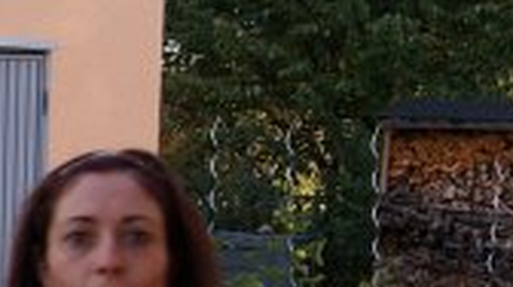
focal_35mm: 144
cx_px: -226
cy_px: 403
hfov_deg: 14.1
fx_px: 1956
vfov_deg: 8.2
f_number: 6.3
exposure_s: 1/60
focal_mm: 24
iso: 100
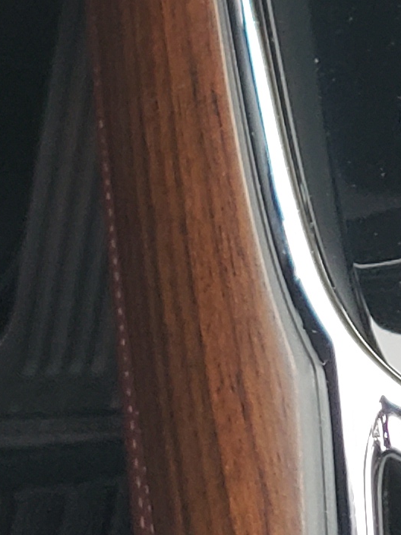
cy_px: -377
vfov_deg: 12.3
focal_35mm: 149
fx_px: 2301
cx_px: 810
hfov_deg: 9.3
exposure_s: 1/60
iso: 125
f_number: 1.5
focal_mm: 4.3
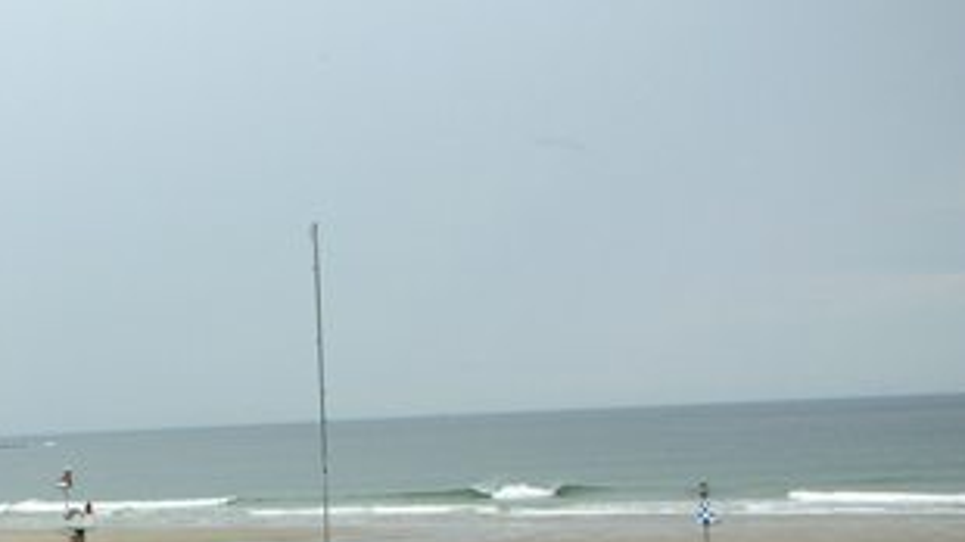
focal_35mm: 82
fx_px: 2097
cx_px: 54
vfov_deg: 14.5
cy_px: 505
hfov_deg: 25.0
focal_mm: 5.8
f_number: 8.5
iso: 50
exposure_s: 1/55.7
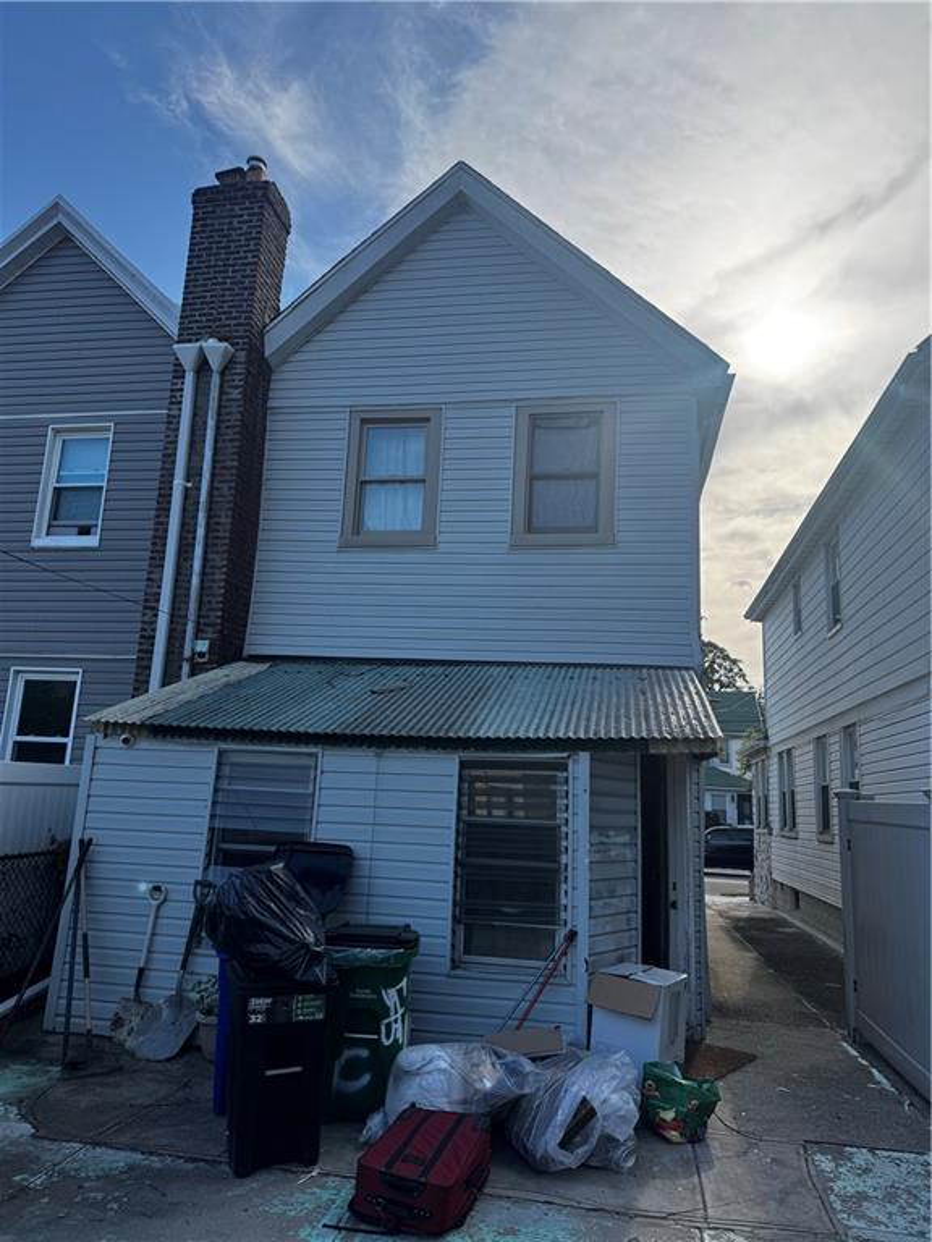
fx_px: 862
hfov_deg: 56.8
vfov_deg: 71.6
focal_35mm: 24
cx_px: 466
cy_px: 621
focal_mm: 6.76
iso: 80
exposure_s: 1/2105
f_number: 1.78
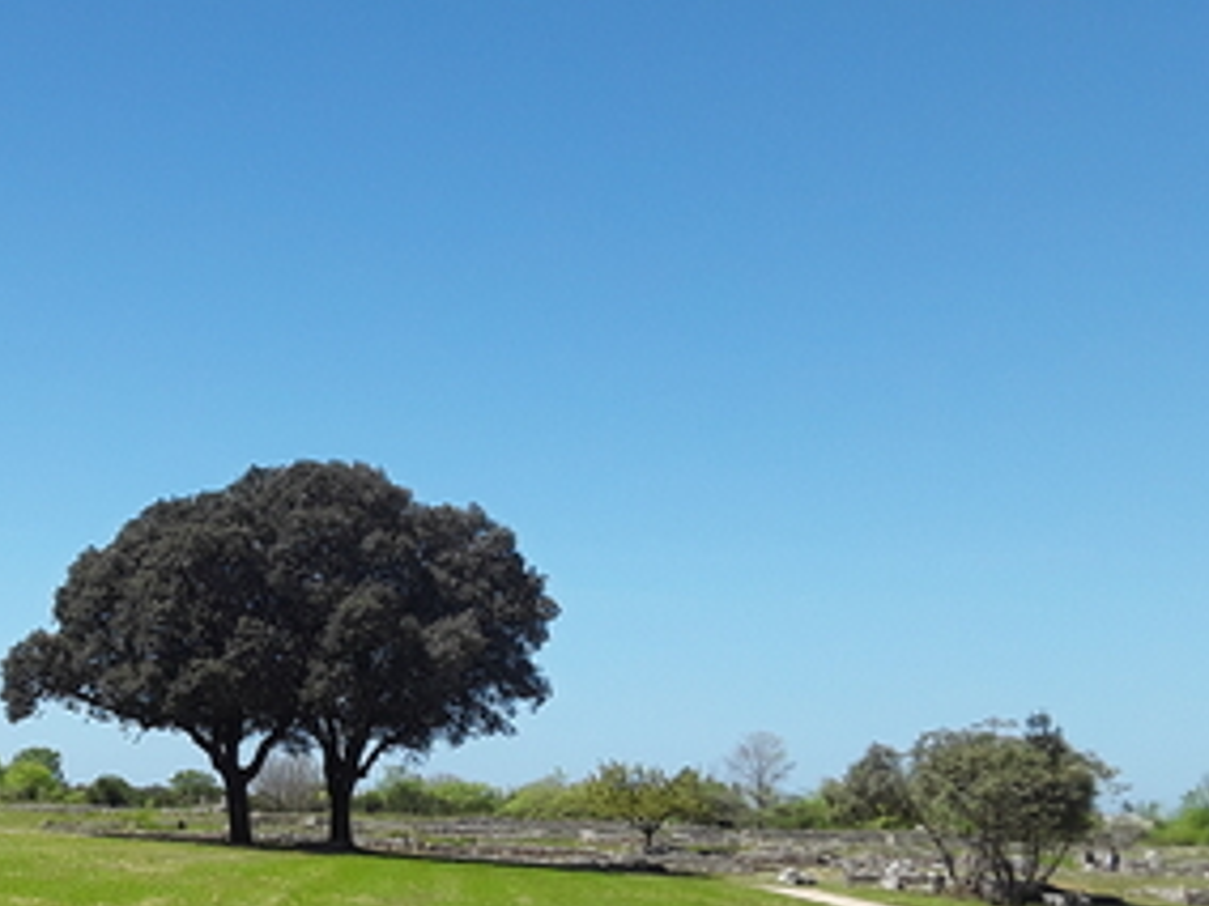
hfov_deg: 31.1
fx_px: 1991
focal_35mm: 57
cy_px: 621
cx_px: -17
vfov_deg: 25.5
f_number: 1.9
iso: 40
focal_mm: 2.91
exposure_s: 1/1631
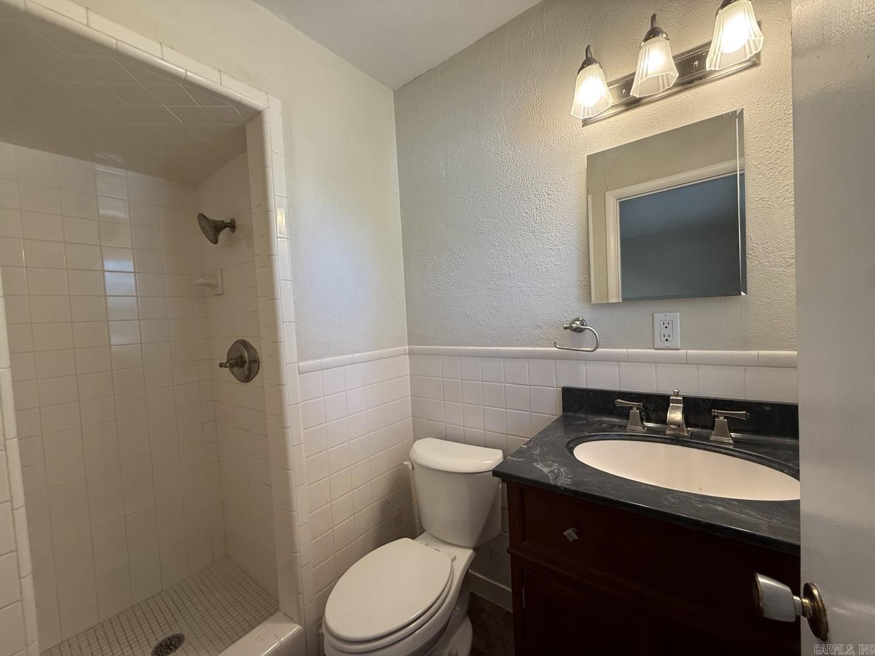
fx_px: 354
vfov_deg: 85.7
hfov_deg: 102.1
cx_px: 438
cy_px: 328
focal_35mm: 14
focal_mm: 2.22
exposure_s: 1/120
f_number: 2.2
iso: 160
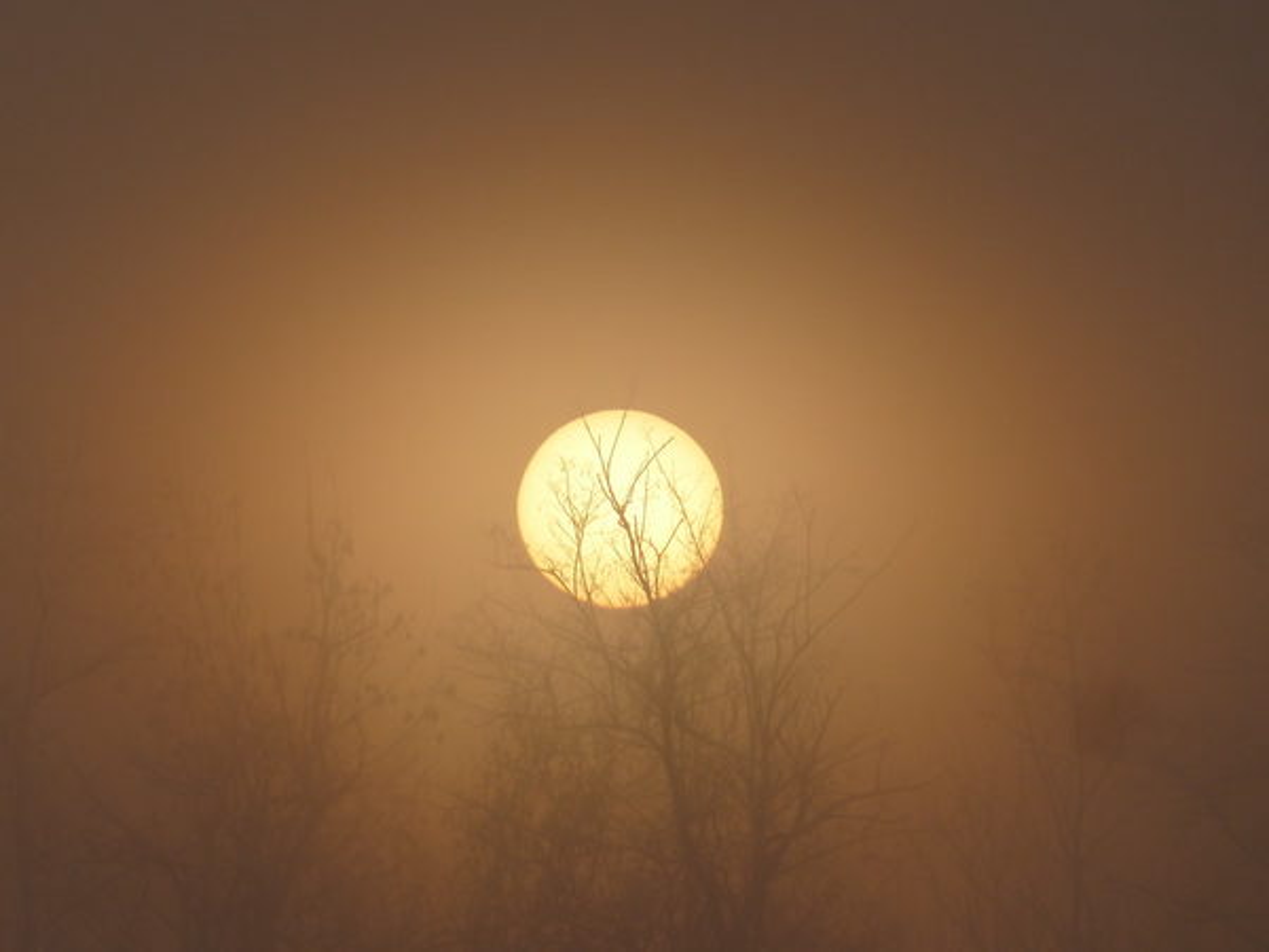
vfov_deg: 2.4
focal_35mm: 613
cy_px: 476
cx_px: 634
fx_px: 22472
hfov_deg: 3.2
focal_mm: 108
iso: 100
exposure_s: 1/2000
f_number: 5.6
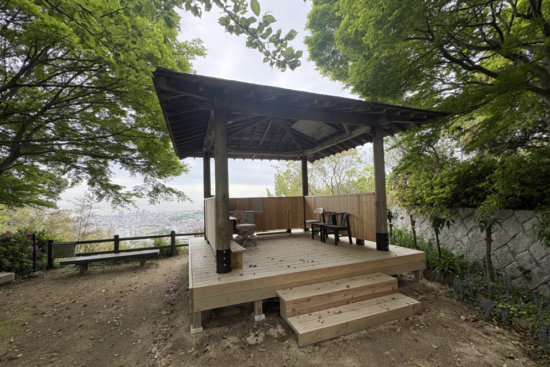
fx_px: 229
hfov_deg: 100.4
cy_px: 194
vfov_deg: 77.3
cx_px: 272
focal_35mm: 15
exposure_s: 1/99
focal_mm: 2.22
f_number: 2.2
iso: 40
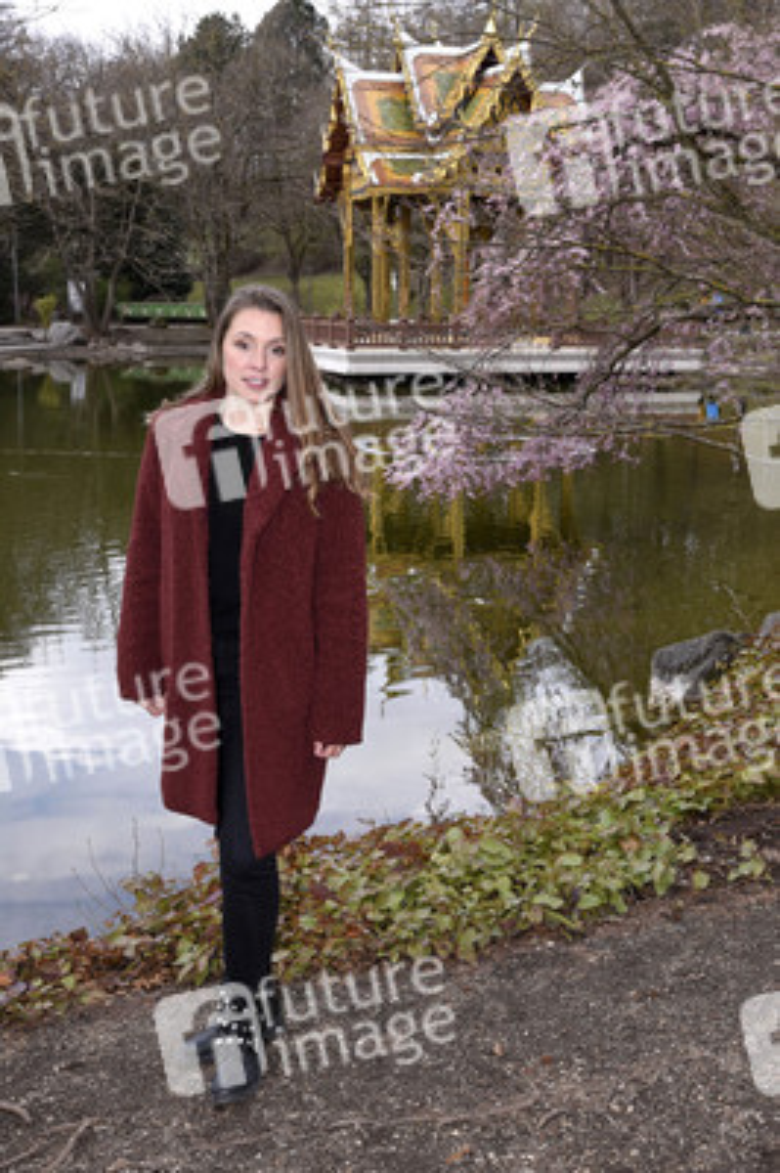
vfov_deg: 48.5
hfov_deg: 33.3
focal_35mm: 40
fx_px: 1302
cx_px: 390
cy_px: 586
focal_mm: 40
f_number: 10
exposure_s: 1/160
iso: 400
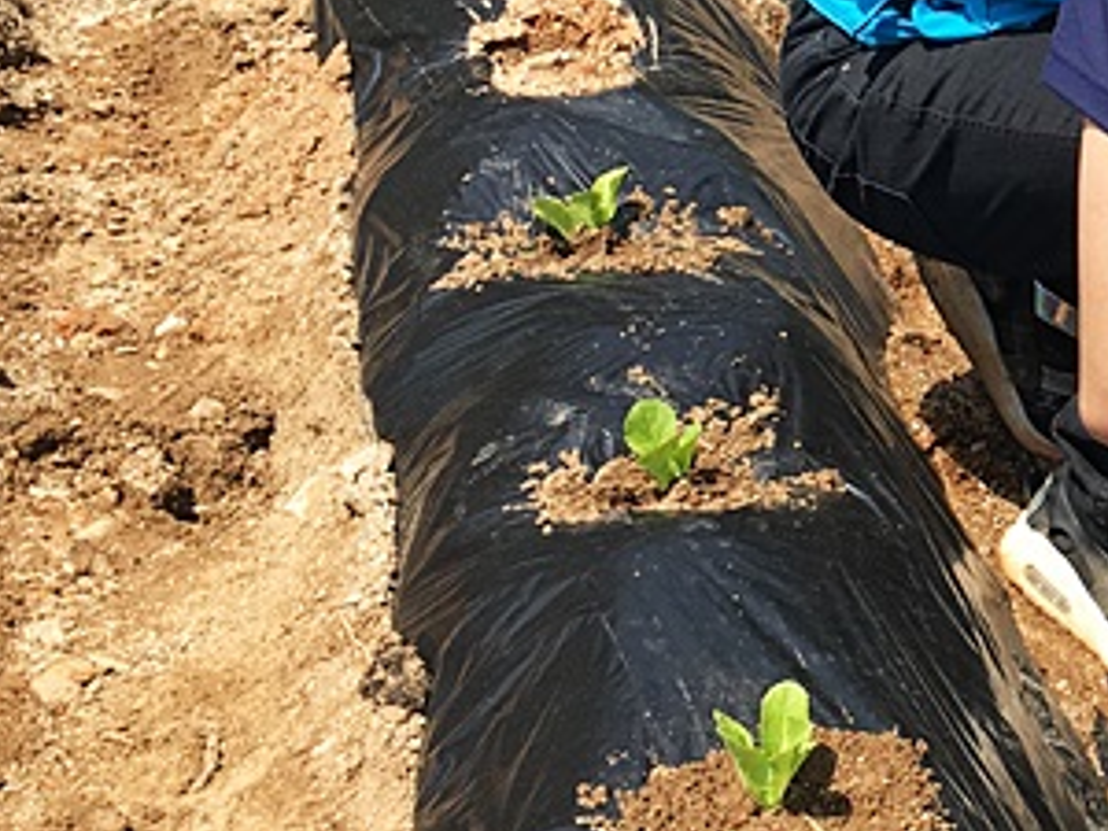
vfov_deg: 16.8
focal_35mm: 87
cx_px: 1540
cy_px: 168
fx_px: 2785
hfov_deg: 20.1
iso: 25
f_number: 2.2
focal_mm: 4.15
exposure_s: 1/1068
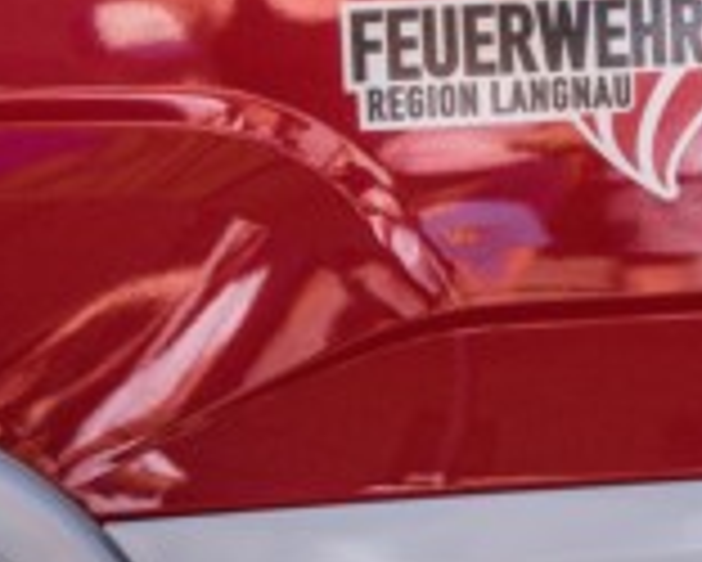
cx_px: 554
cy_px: -13
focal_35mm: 487
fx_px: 10124
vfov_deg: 3.2
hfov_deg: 4.0
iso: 1600
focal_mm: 150
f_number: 8
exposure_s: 1/1000
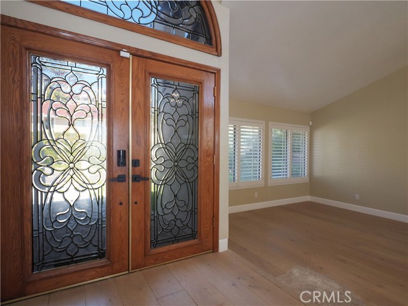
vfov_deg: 71.6
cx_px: 204
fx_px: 212
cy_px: 153
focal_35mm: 18
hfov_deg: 87.8
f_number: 8
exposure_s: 1/200
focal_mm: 9
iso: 2500
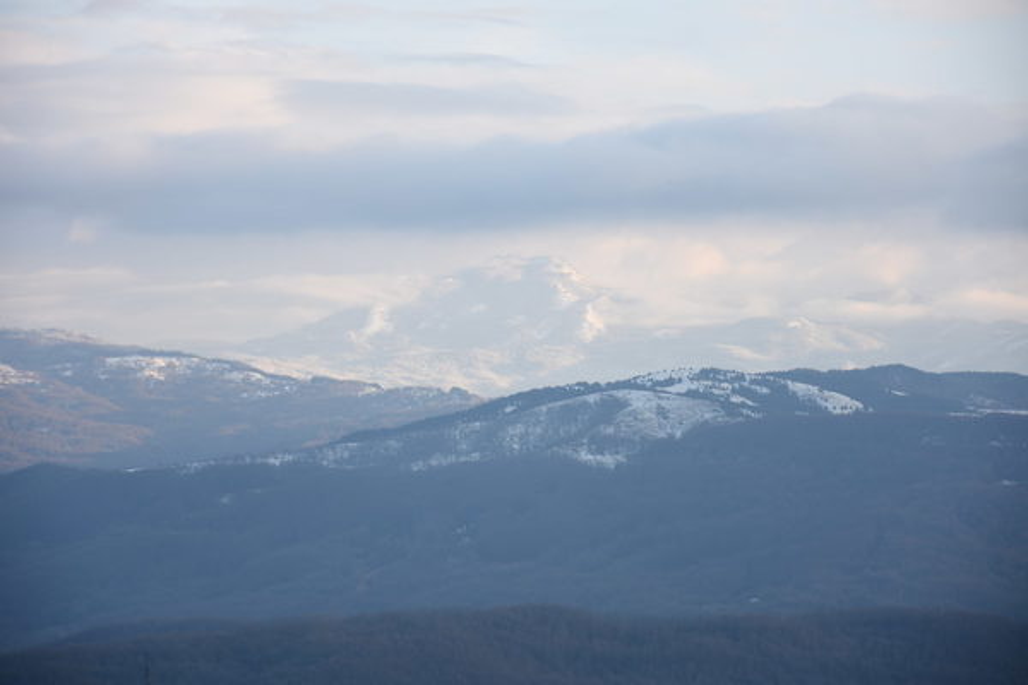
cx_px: 514
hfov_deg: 13.0
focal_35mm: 158
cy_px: 342
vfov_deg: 8.7
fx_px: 4497
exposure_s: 1/125
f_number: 5.6
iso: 100
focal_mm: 105
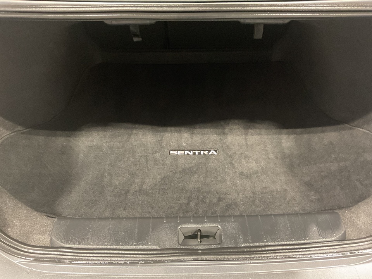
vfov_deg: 48.2
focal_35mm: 29
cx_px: 186
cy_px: 140
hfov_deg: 61.7
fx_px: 312
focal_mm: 3
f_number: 1.8
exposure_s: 1/30
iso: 500
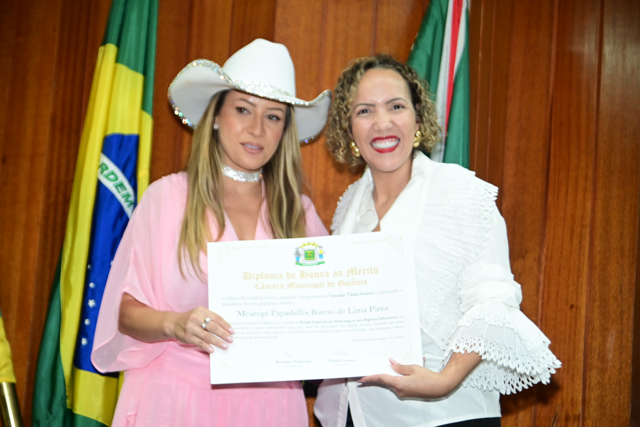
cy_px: 214
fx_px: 1458
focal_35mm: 82
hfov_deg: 24.8
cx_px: 320
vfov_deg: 16.7
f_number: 4.5
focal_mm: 82
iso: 2000
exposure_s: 1/125
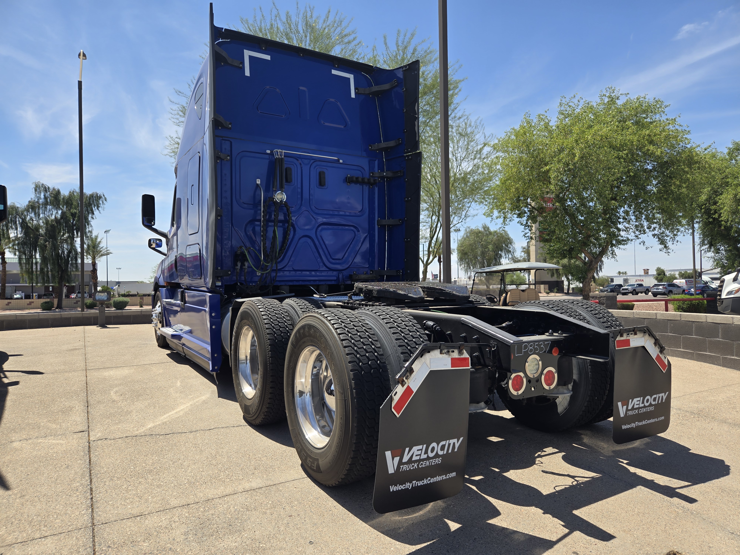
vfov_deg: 58.9
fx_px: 492
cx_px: 370
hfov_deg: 73.9
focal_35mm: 23
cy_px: 278
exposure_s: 1/1410
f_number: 1.8
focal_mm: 5.4
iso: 25
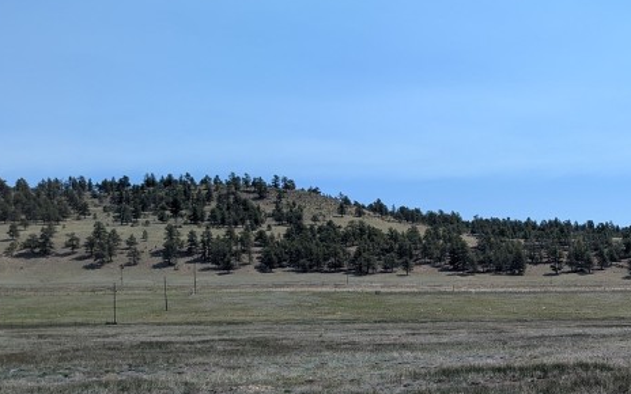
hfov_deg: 32.6
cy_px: 351
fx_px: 963
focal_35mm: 56
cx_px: 665
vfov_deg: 22.6
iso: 22
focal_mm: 6.9
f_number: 1.68
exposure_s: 1/1406
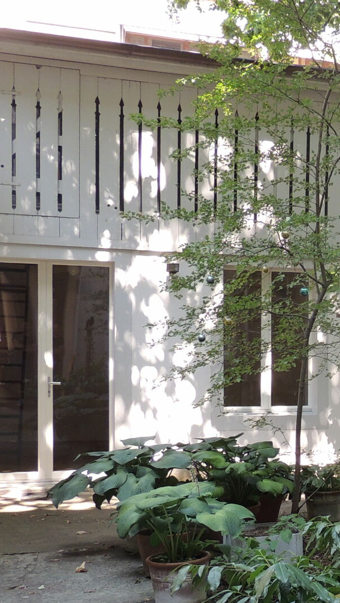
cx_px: 480
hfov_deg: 17.5
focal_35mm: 63
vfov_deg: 33.1
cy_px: 383
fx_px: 1009
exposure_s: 1/60
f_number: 3
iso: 100
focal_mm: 4.3
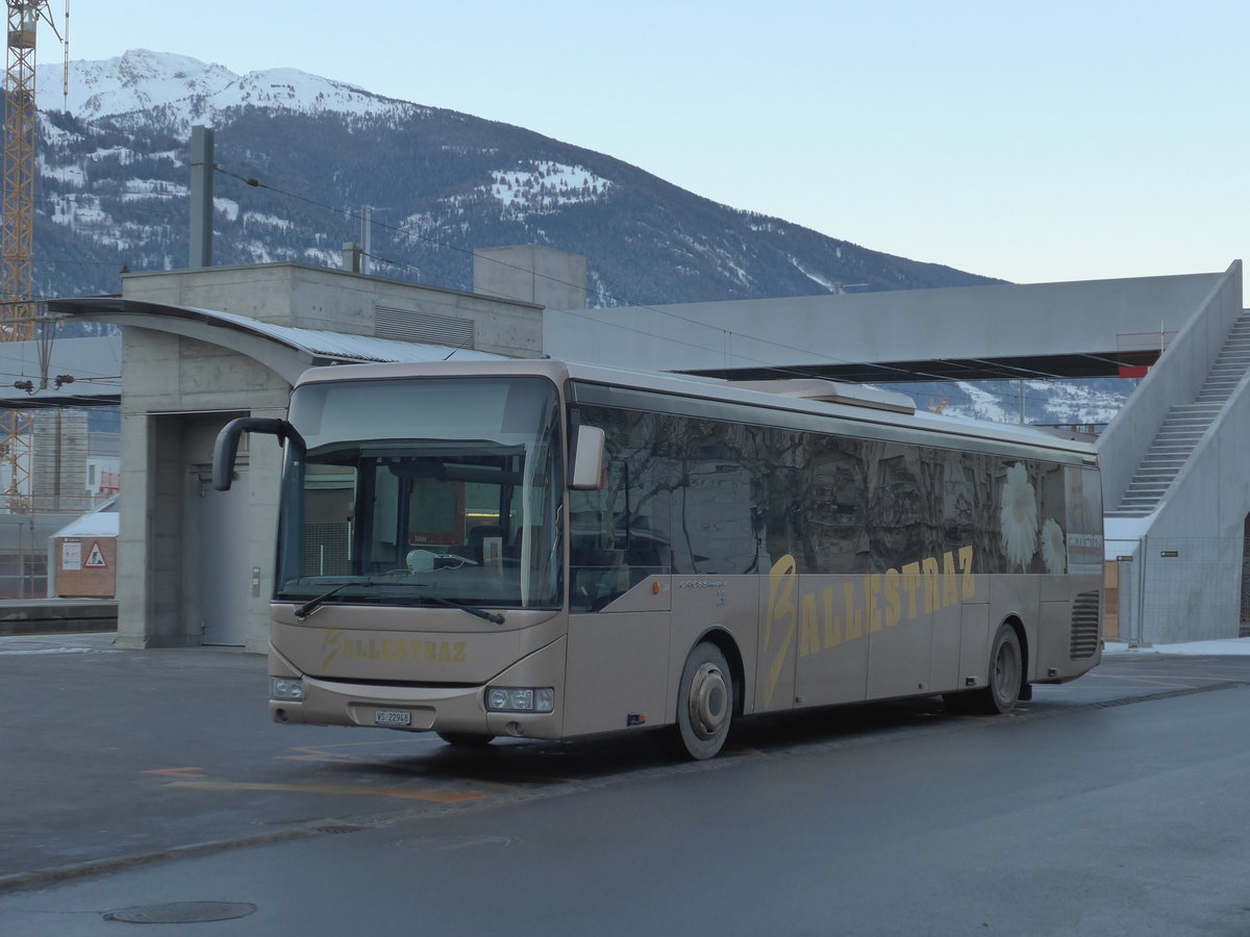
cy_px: 468
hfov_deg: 29.4
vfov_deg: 22.3
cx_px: 625
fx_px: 2383
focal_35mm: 66
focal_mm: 13.4
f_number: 3.9
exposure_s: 1/125
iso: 200
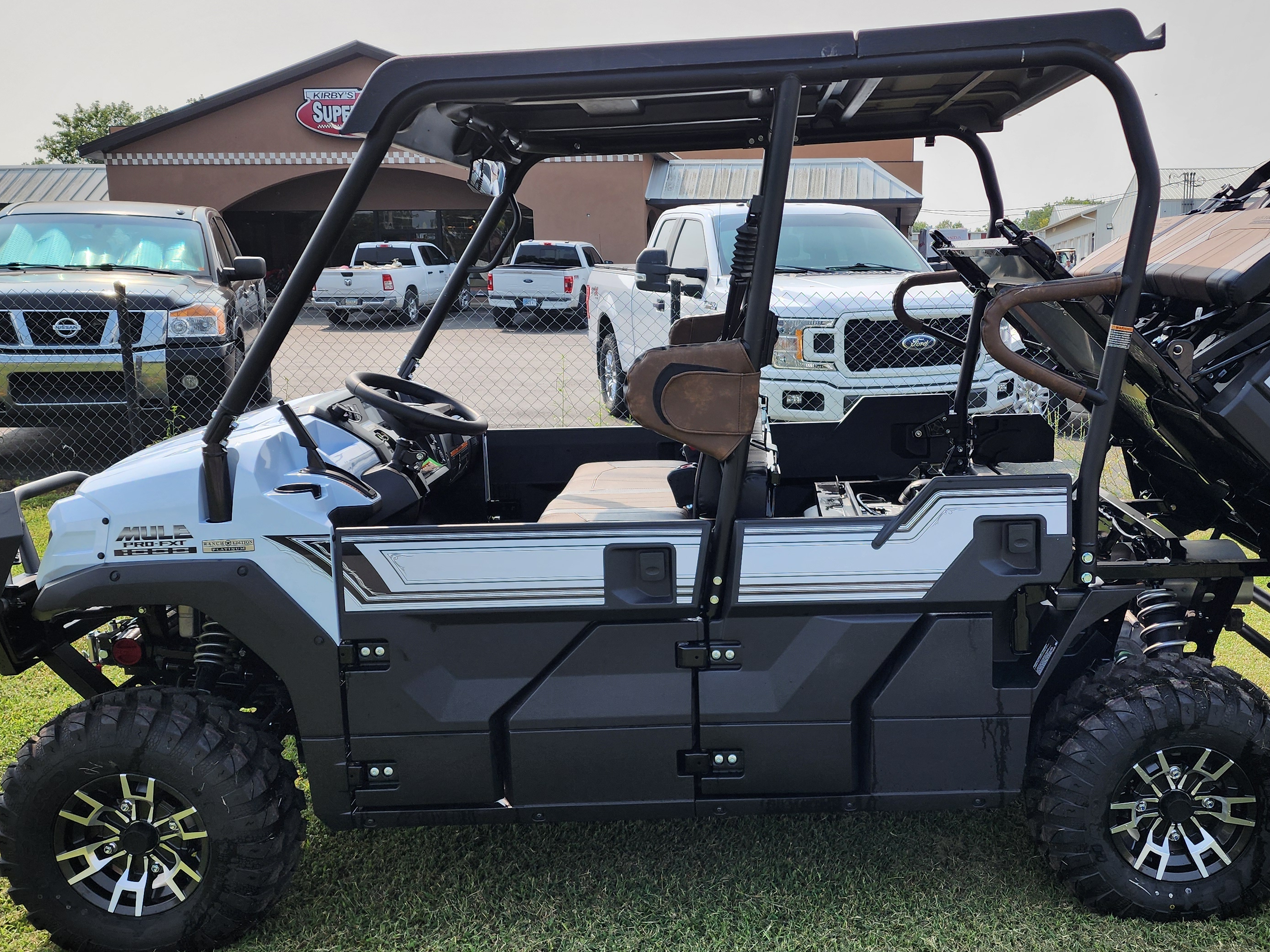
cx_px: 766
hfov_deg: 54.9
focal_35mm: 33
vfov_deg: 42.9
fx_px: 1211
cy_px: 511
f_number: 1.8
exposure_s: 1/937
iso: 12
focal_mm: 6.4
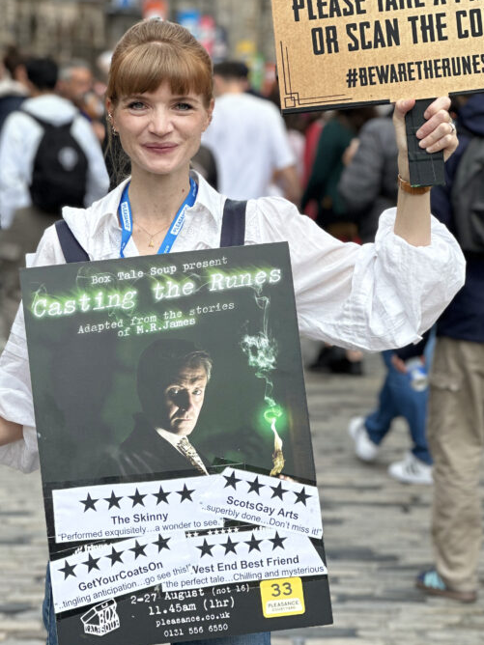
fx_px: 2200
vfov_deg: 16.7
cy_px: 288
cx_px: 178
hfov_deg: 12.5
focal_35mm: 118
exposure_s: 1/215
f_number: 2.8
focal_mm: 9
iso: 25
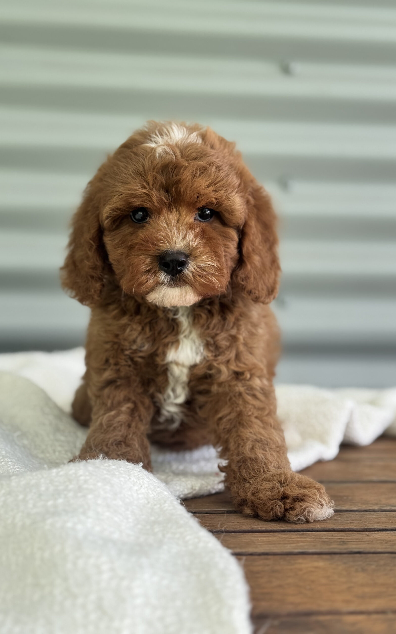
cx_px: 194
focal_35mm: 51
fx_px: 881
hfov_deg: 25.3
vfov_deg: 39.6
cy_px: 317
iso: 64
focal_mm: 6.76
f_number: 1.78
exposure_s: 1/141
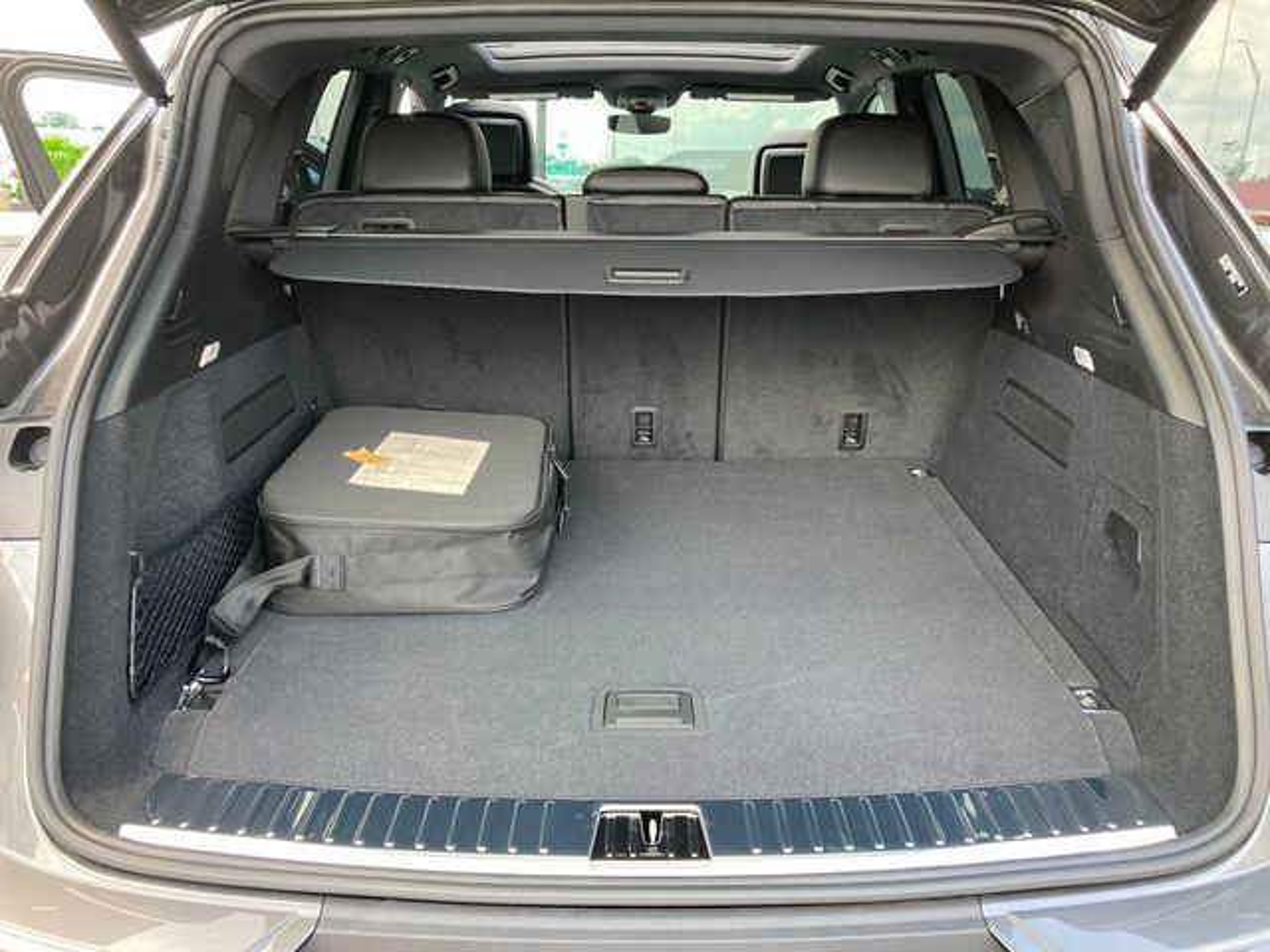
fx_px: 1027
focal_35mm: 28
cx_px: 635
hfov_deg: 63.4
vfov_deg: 49.7
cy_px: 476
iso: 80
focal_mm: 3.99
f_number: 1.8
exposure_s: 1/121
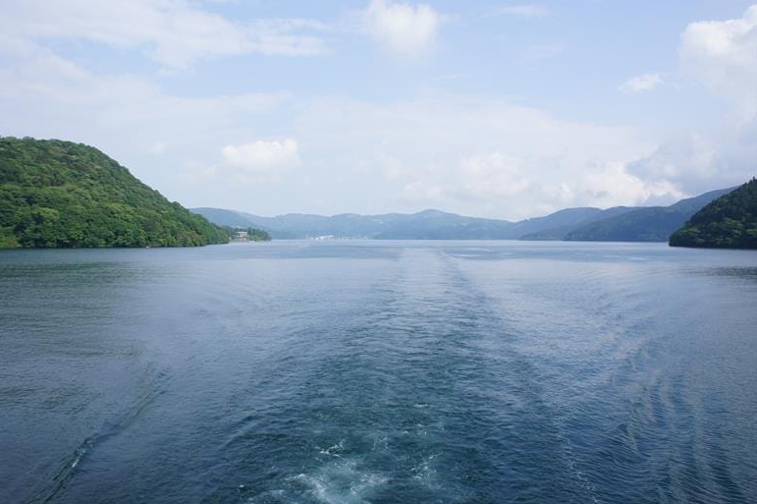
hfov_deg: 65.5
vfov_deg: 46.3
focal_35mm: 28
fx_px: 588
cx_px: 366
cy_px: 248
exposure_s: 1/160
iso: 200
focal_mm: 18
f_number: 11
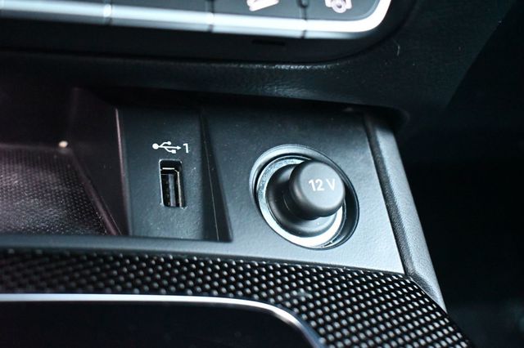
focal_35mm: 54
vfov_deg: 25.0
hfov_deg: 36.9
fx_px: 786
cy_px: 174
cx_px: 262
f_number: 4.8
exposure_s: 1/50
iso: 12800
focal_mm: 36
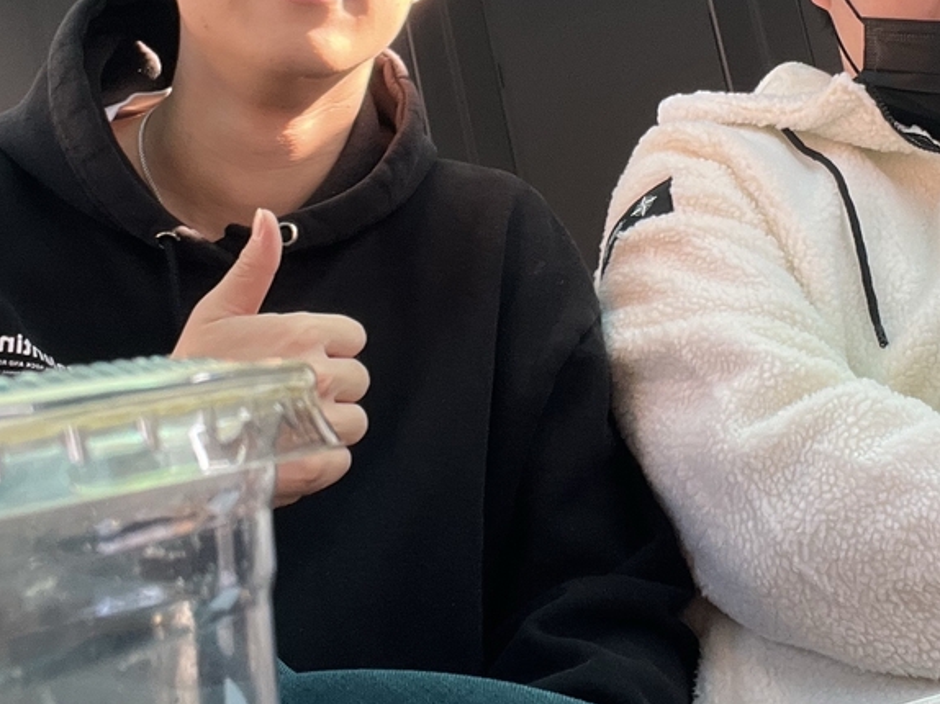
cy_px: 22
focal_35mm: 63
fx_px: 1710
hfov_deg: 30.7
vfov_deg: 22.5
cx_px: 544
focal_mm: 2.71
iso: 50
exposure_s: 1/60
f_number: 2.2
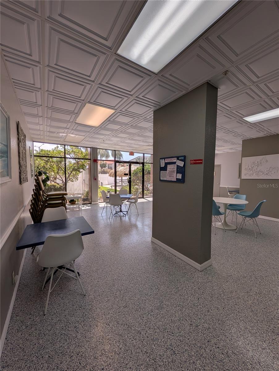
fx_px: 129
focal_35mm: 12
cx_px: 140
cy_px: 186
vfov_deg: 110.5
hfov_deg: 94.6
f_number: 1.7
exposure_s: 1/915
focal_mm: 2.02
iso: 64
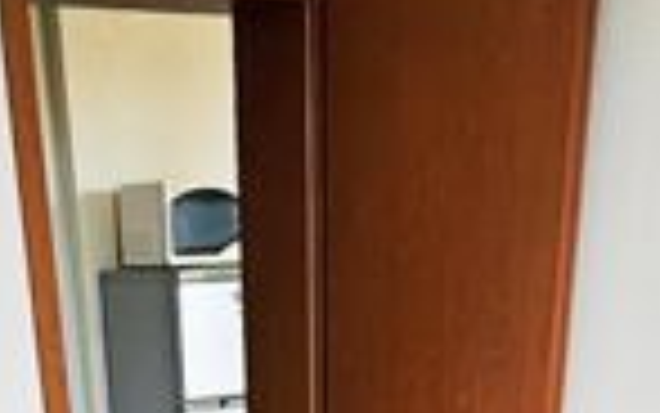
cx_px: 267
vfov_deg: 13.1
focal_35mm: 66
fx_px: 1188
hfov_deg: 31.0
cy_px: 1068
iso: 50
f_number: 2.2
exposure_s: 1/50
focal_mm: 1.7
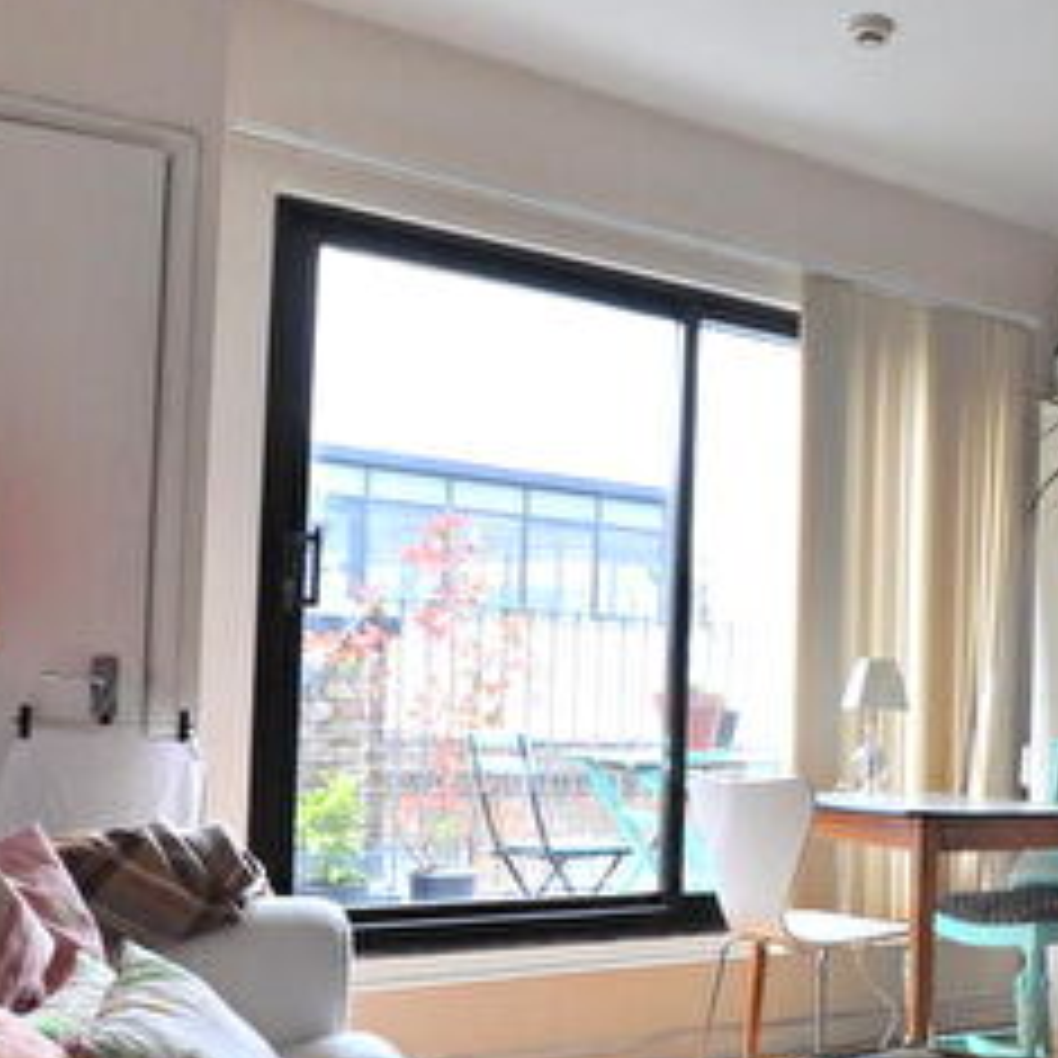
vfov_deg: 43.3
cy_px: 696
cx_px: 968
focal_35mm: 38
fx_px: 1314
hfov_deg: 40.3
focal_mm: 10
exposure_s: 1/60
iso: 400
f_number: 4
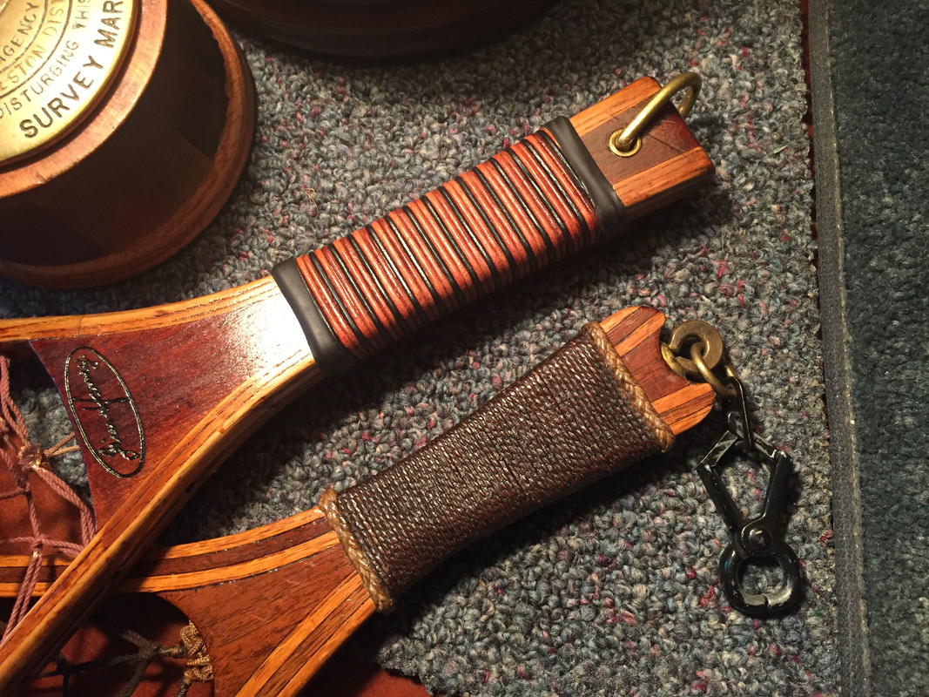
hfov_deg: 61.7
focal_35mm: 29
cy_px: 348
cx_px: 464
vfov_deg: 48.2
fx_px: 778
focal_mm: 4.15
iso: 200
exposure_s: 1/30
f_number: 2.2
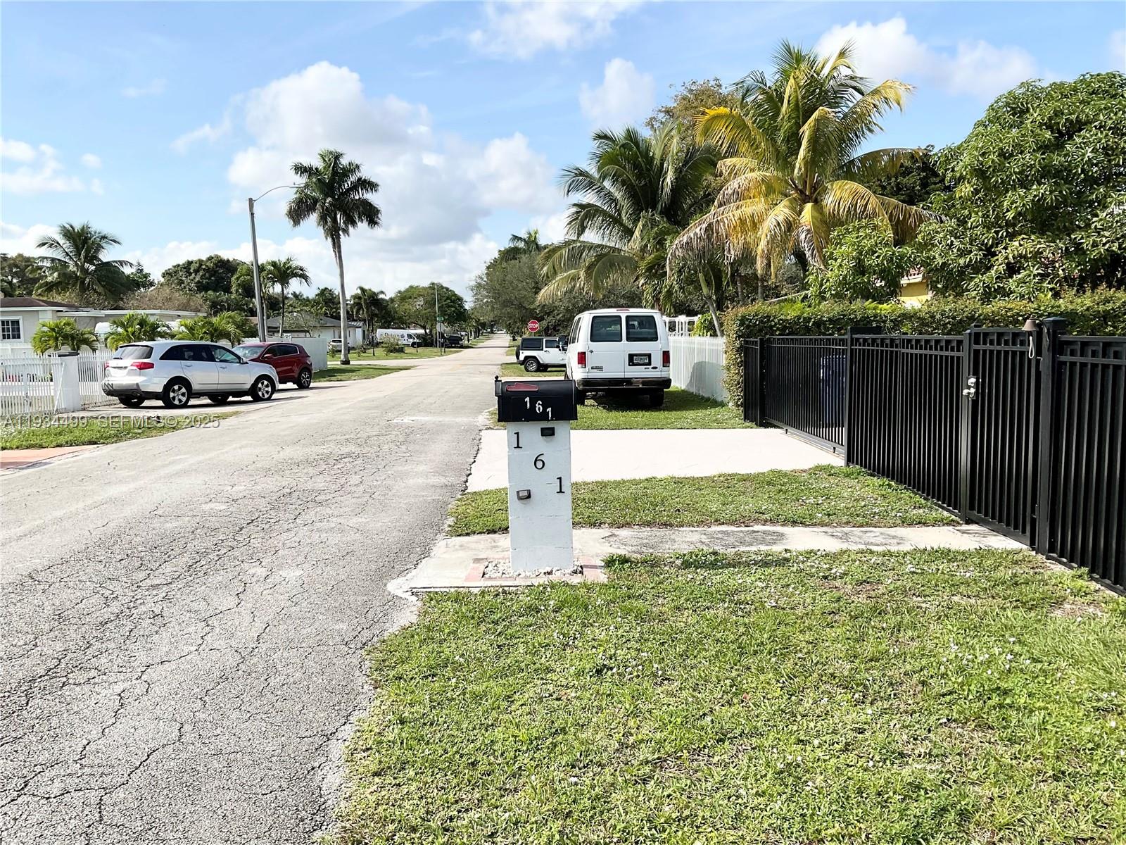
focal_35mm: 29
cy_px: 422
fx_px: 943
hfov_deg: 61.7
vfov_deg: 48.2
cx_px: 563
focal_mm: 3
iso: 16
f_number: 1.8
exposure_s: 1/1984
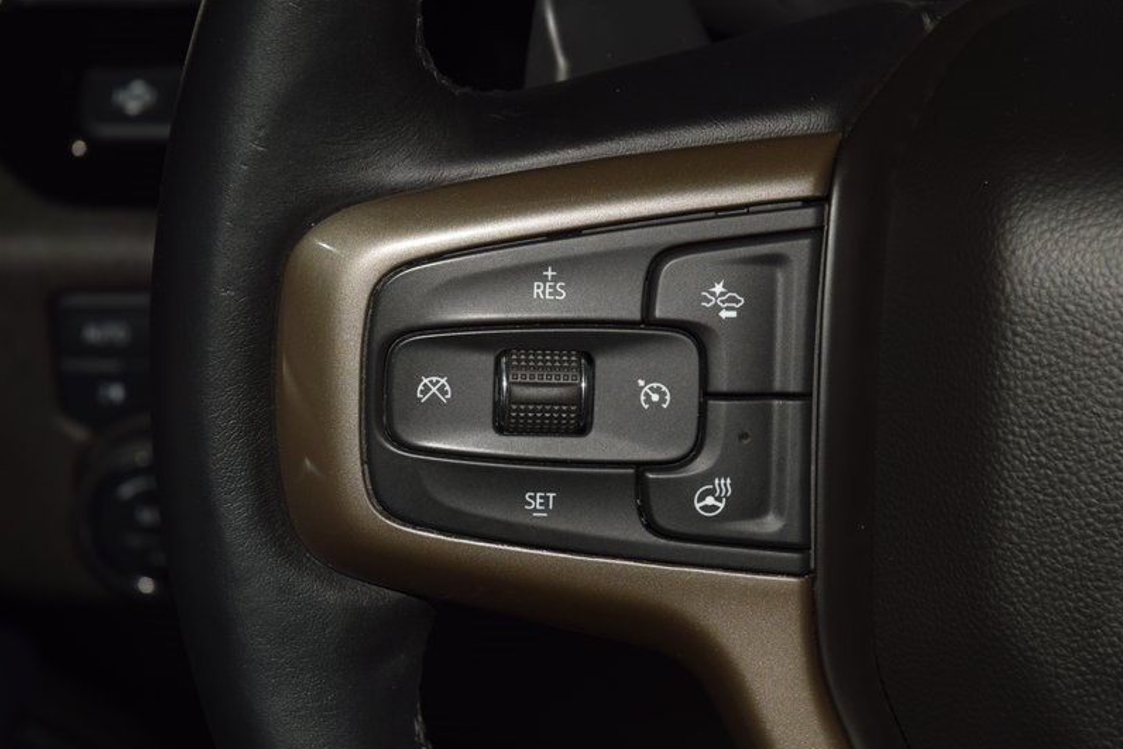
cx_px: 652
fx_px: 4212
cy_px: 303
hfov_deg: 15.2
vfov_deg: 10.2
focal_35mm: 135
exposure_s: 1/125
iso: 100
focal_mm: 70
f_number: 8
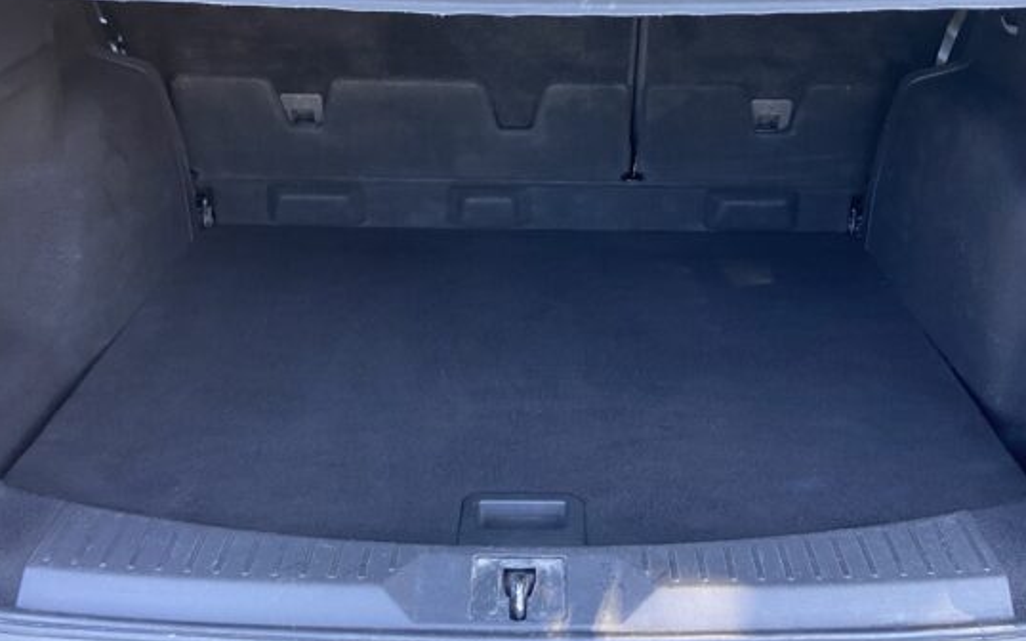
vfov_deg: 31.1
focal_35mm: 41
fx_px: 1146
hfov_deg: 48.2
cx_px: 542
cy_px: 235
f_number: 1.8
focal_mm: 4.25
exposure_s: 1/78
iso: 125
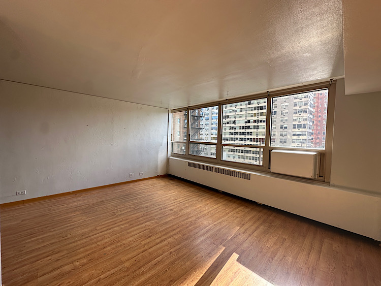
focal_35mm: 14
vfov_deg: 85.7
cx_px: 190
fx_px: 154
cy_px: 143
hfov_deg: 102.0
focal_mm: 2.22
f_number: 2.2
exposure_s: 1/161
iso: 40
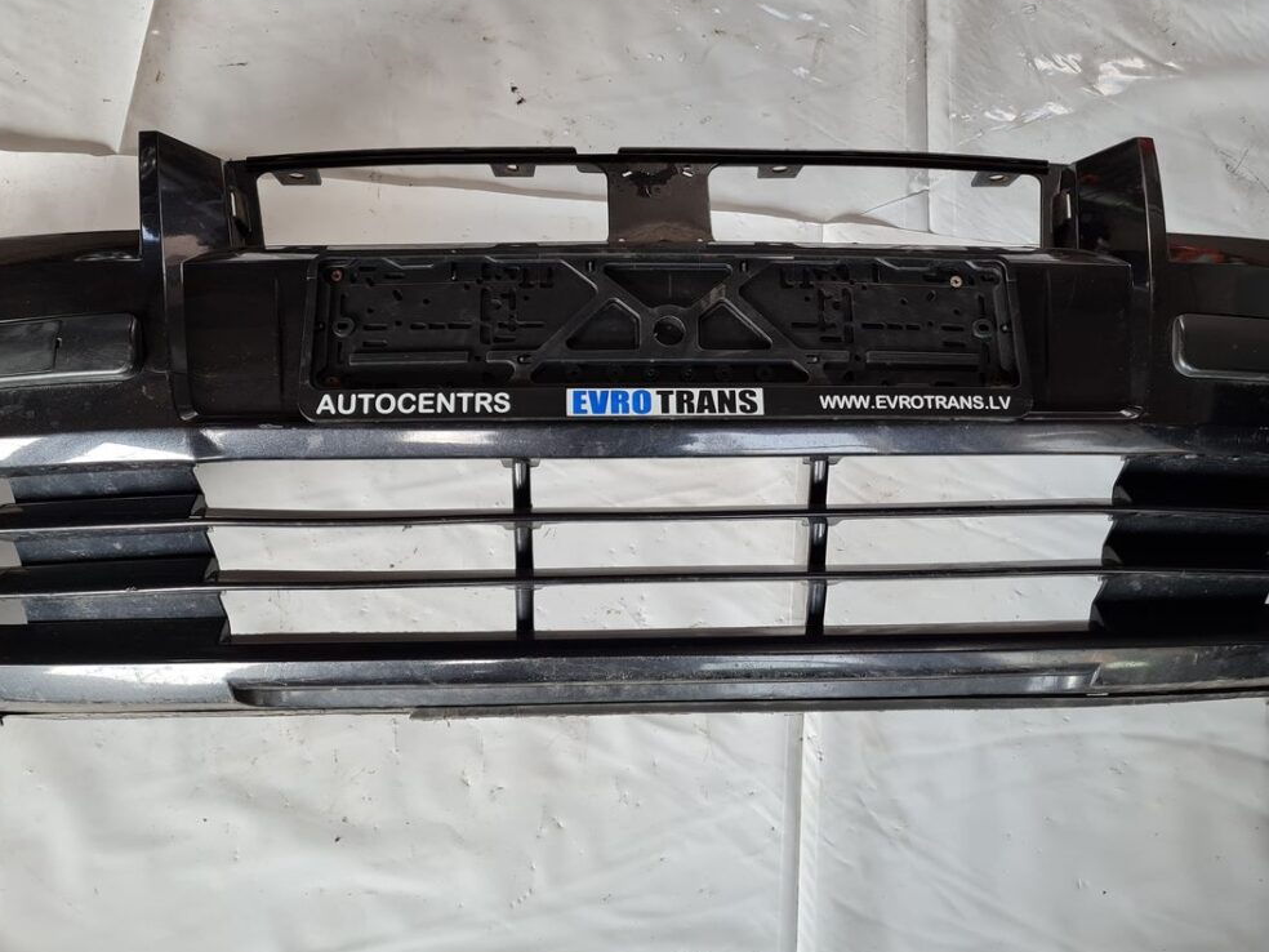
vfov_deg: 38.7
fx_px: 1356
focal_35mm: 37
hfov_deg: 50.1
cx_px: 645
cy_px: 472
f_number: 1.8
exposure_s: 1/100
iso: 64
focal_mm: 5.4
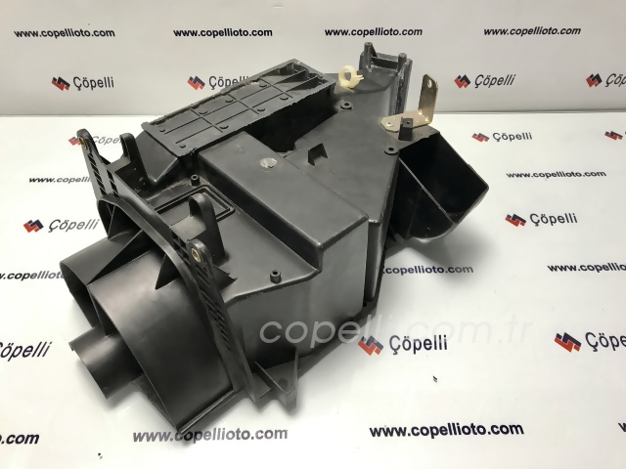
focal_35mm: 28
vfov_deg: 49.7
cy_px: 234
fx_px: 506
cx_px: 313
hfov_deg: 63.4
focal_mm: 3.99
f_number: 1.8
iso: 32
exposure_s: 1/33
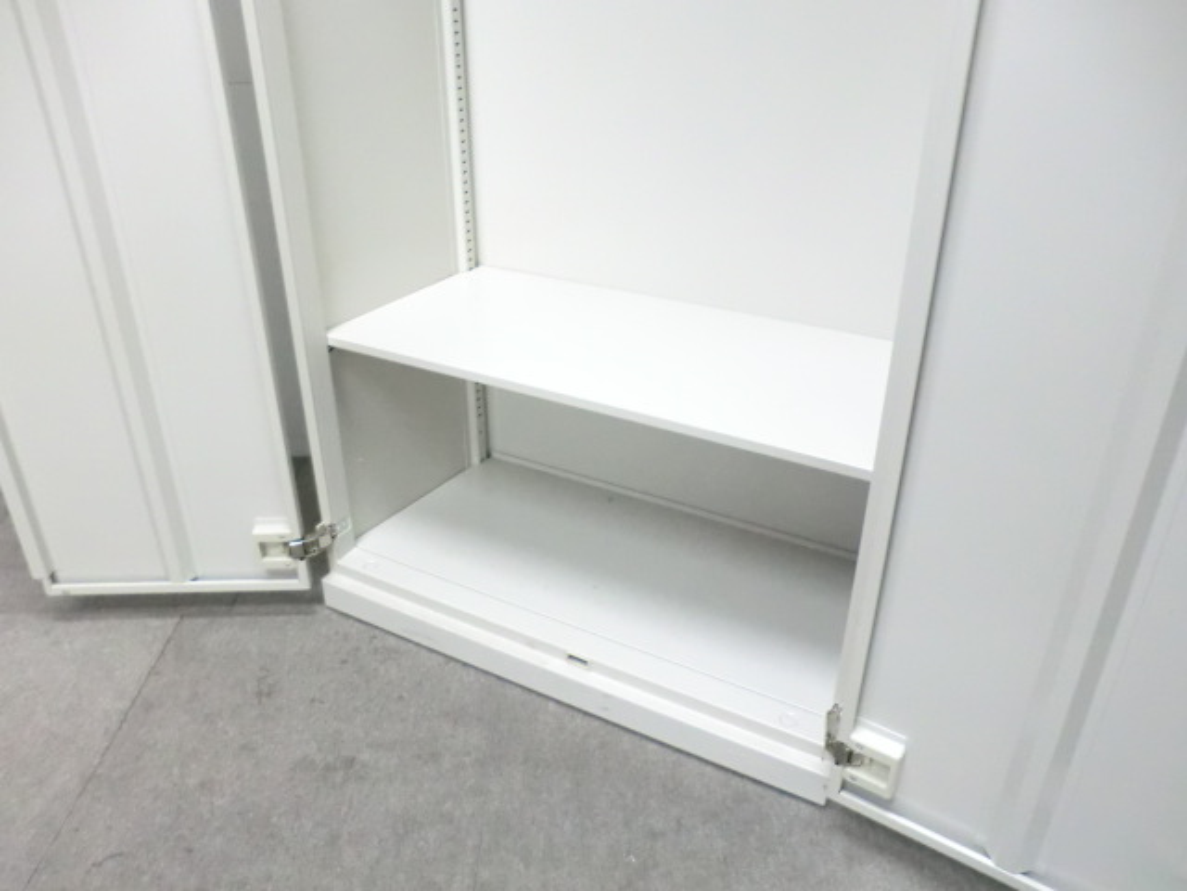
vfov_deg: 51.4
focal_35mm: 27
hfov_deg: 65.3
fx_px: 926
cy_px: 446
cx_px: 594
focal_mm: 4.9
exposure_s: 1/50
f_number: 3.2
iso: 800
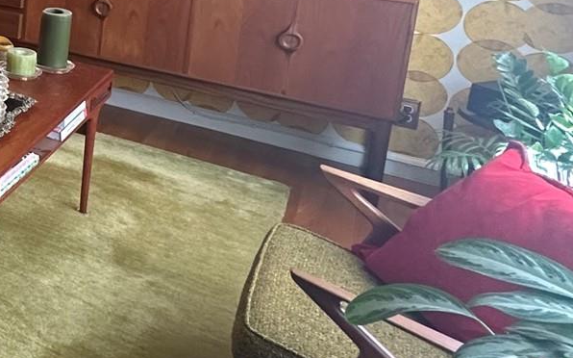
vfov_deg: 23.1
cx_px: -273
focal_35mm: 51
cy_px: -76
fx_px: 796
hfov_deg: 27.8
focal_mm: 2.22
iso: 250
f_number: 2.2
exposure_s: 1/60
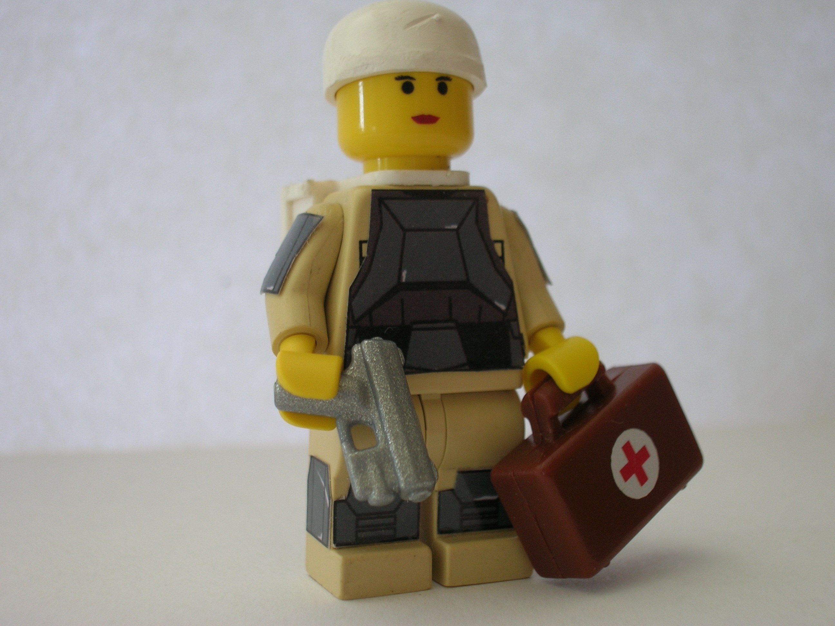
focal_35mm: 58
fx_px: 1399
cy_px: 313
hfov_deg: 33.2
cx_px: 418
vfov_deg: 25.2
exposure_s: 1/9.1
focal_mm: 9.7
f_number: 3.5
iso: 50
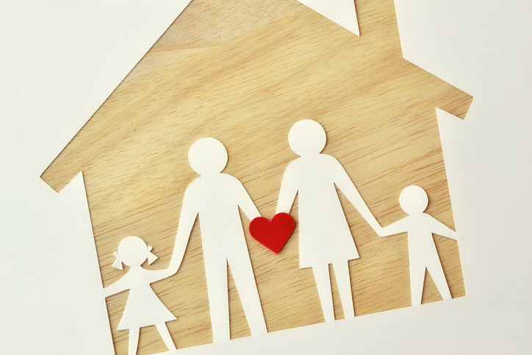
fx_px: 1995
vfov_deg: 10.2
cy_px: 178
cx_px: 266
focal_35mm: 135
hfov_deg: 15.2
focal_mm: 90
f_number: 7.1
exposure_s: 1/8
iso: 100
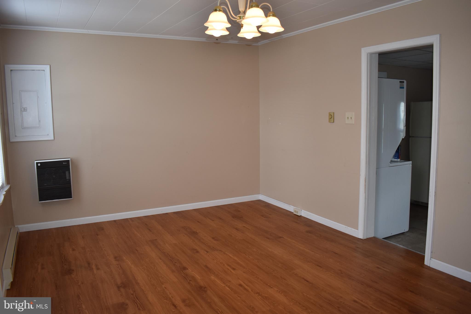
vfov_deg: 47.9
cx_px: 236
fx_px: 353
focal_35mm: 27
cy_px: 157
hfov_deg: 67.4
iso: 450
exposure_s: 1/200
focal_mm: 18
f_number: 3.5
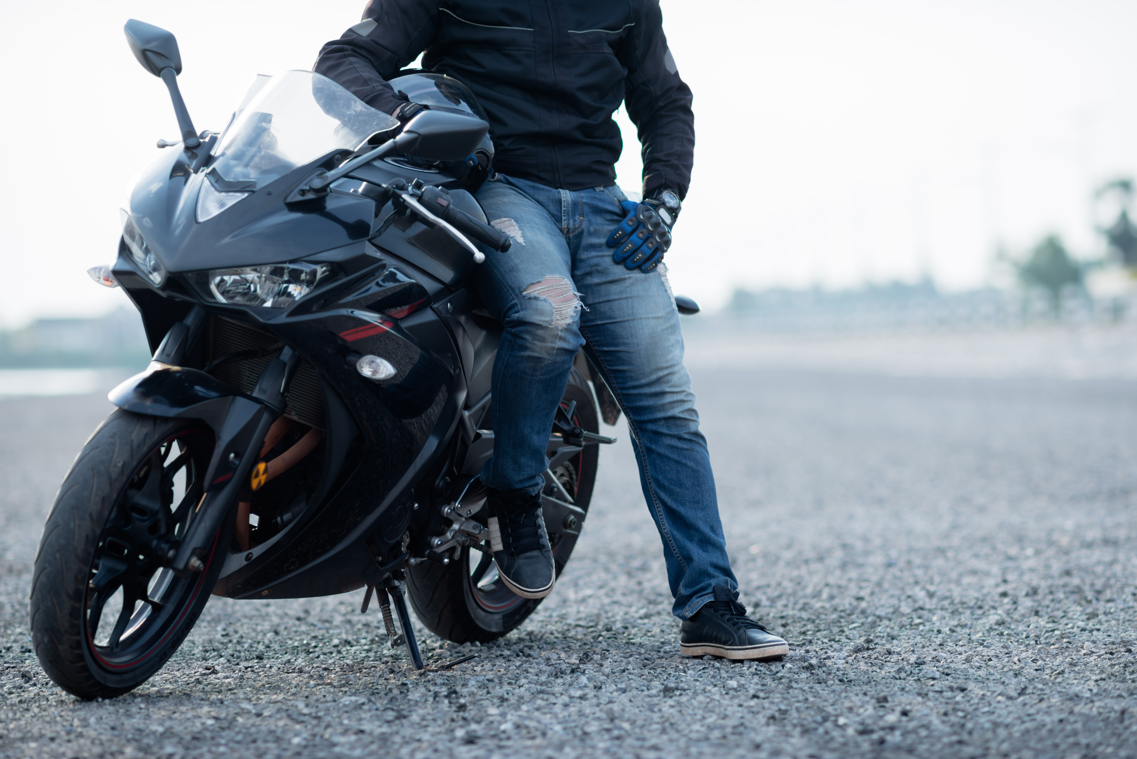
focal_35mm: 135
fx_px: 4265
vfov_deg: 10.2
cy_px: 380
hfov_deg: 15.2
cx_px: 568
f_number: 2.8
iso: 100
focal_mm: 135
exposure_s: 1/1000
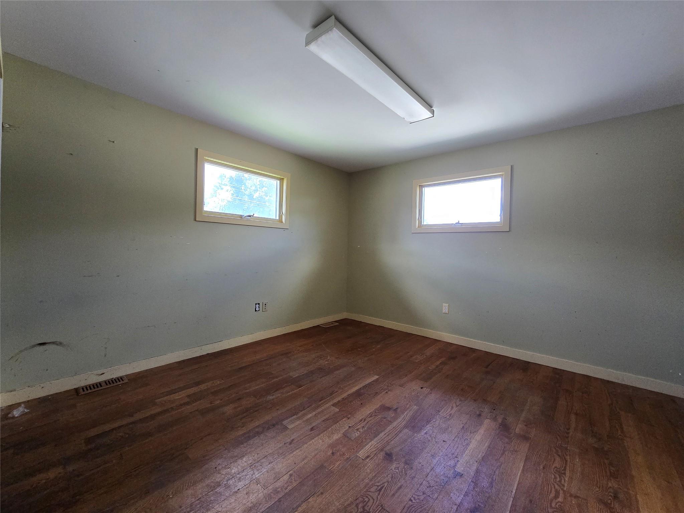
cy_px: 256
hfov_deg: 106.2
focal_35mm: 13
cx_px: 342
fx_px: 257
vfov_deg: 89.9
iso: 250
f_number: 2.2
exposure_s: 1/60
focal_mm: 2.2
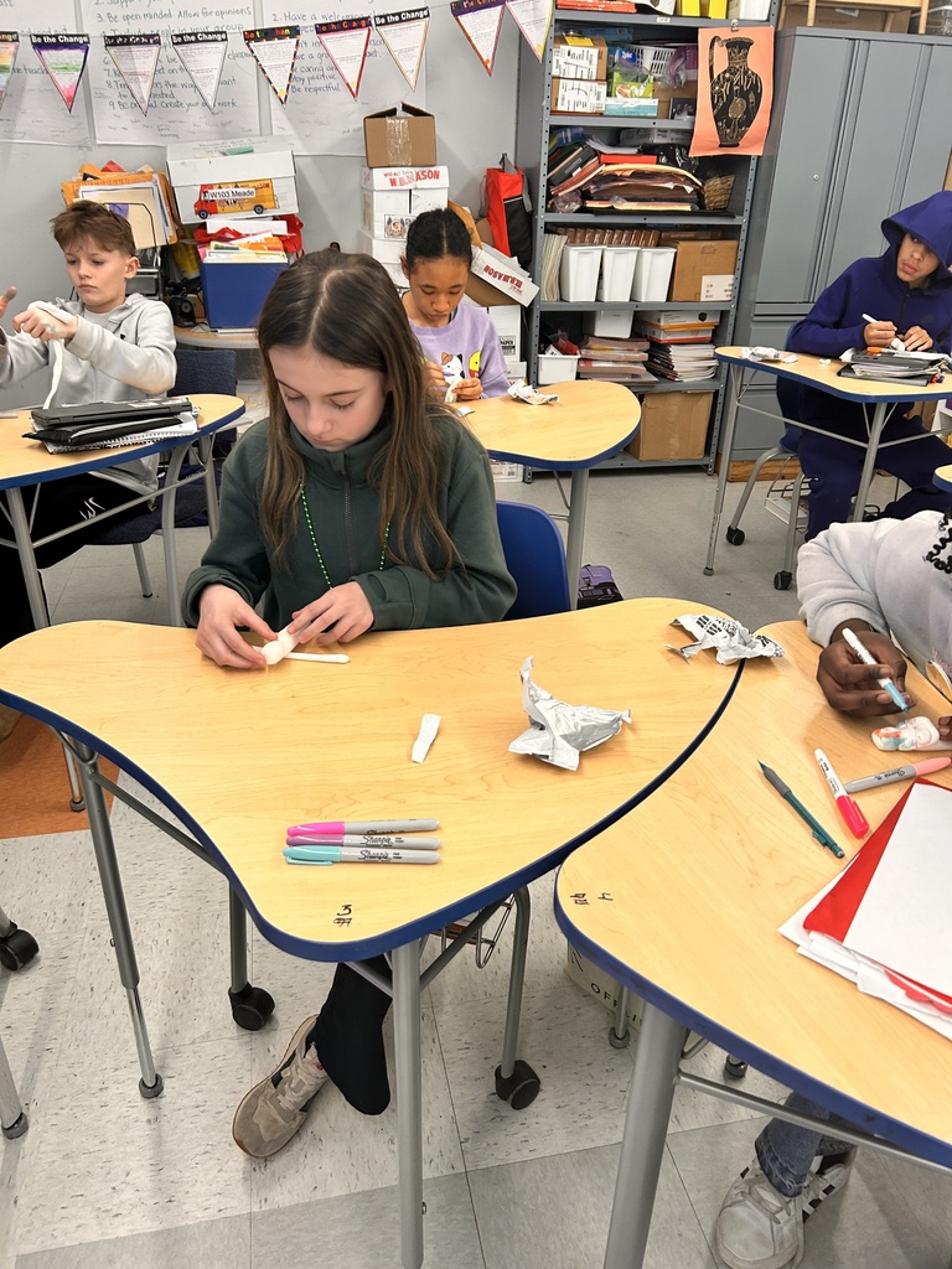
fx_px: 953
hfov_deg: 53.1
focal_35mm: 26
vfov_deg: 67.3
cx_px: 476
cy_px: 634
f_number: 1.5
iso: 125
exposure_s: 1/75
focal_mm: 5.7
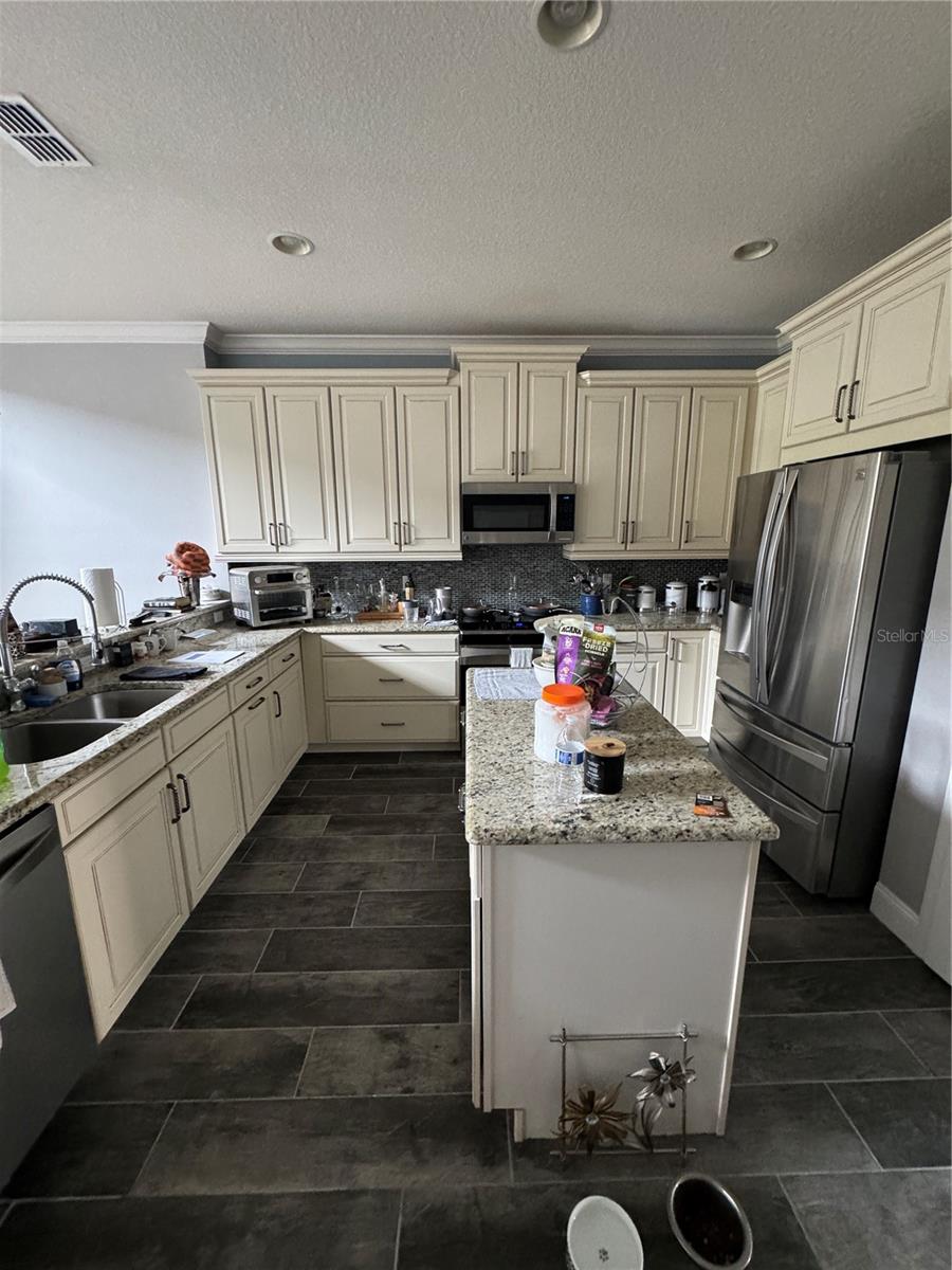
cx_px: 476
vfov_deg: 102.1
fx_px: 513
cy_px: 635
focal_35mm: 14
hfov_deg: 85.7
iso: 800
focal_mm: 2.22
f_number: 2.2
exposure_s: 1/60
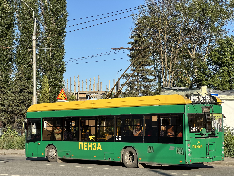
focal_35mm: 77
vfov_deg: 19.1
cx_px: 117
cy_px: 88
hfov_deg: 25.3
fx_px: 521
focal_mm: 9
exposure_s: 1/564
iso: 32
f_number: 2.8
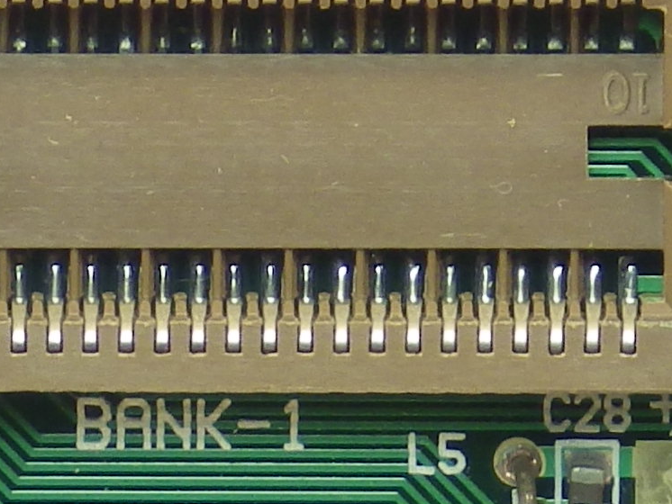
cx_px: 957
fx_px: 26138
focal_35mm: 1346
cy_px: 923
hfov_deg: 1.5
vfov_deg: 1.1
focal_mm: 39.1
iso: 100
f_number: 5.5
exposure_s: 1/100
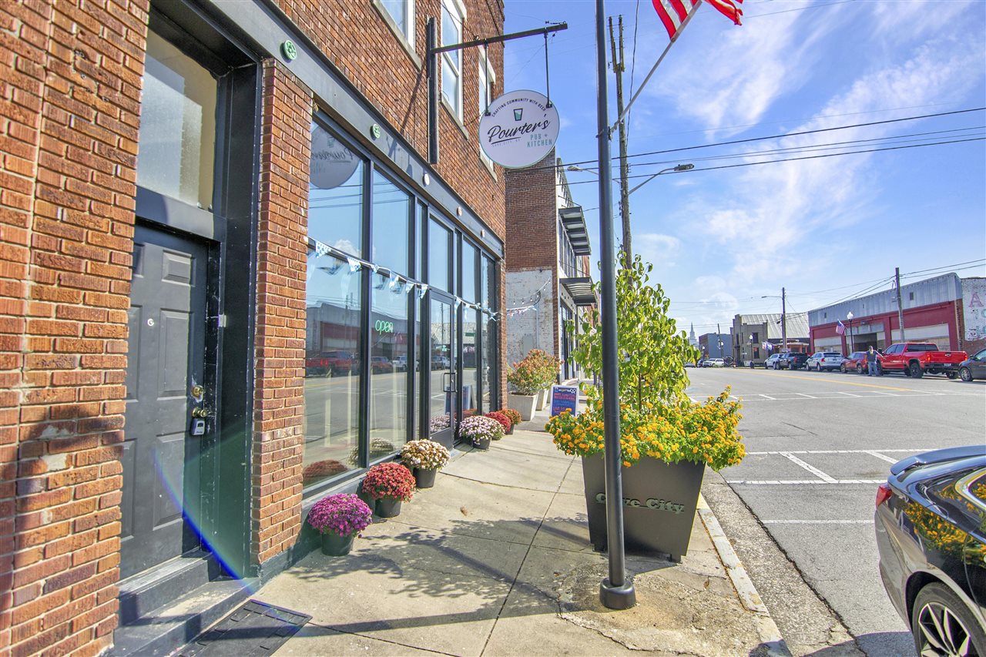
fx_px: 452
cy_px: 328
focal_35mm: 16
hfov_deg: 95.0
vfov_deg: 72.0
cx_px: 493
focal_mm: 11
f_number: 5.6
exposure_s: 1/400
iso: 100
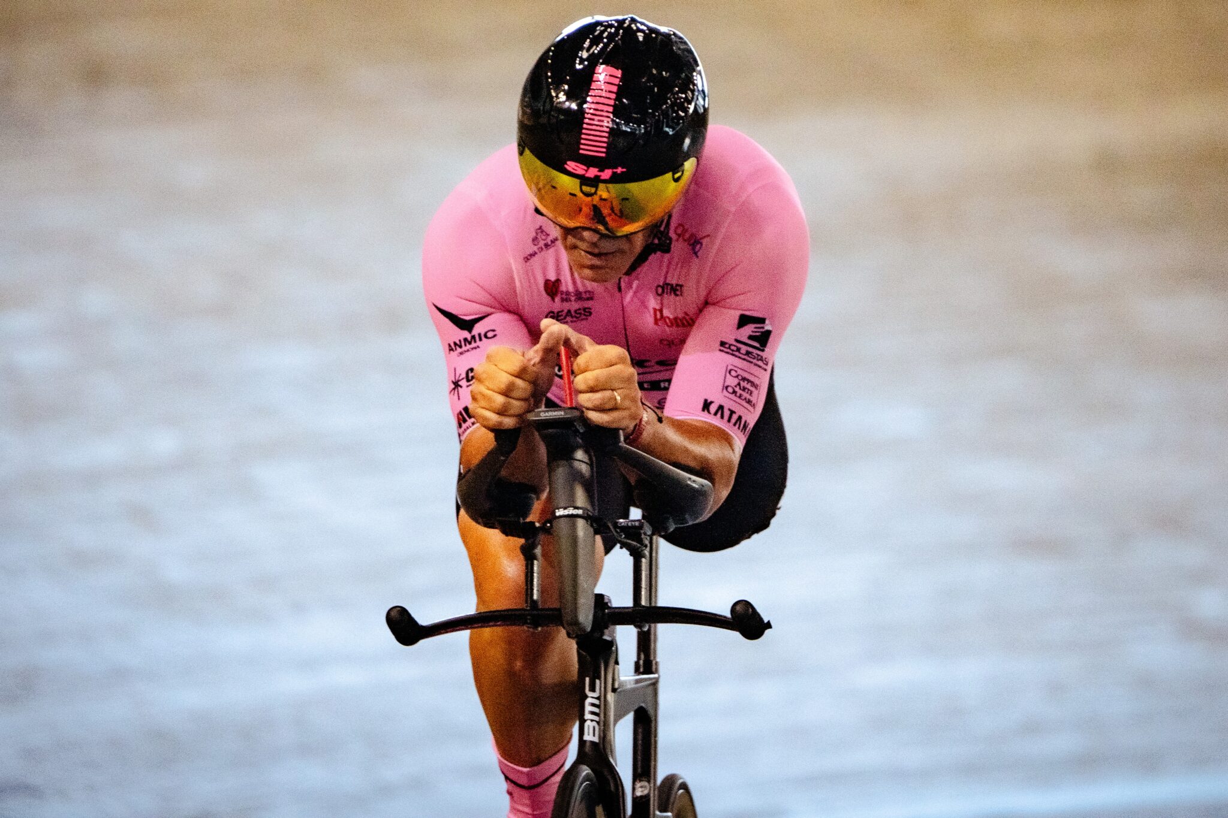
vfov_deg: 2.3
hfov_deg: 3.4
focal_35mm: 600
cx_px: 614
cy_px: 409
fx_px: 20464
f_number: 6.3
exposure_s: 1/500
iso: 2500
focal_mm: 600
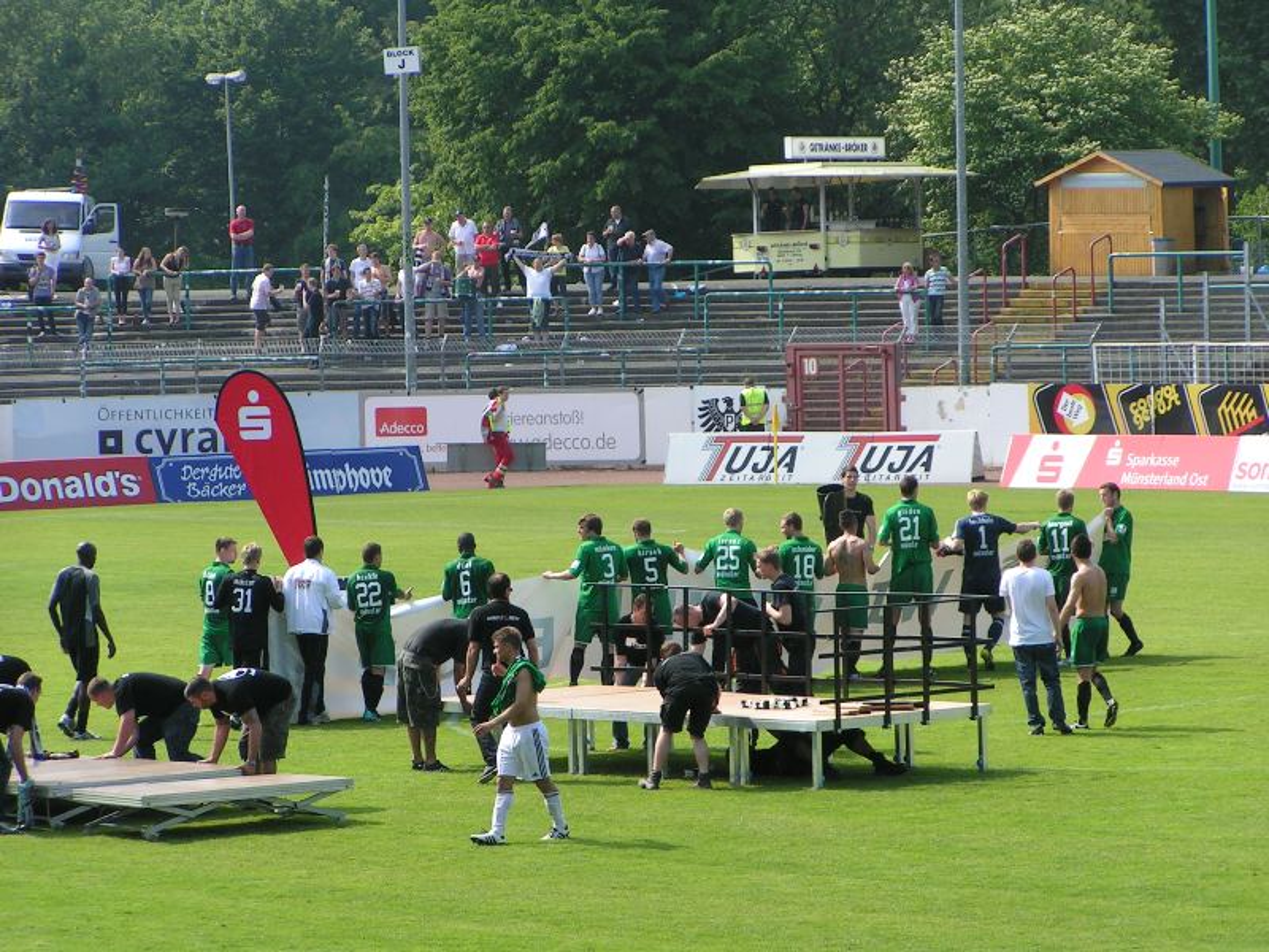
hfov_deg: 10.0
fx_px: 7222
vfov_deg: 7.5
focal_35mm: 197
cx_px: 634
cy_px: 476
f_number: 5
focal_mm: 30.1
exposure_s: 1/320
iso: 50
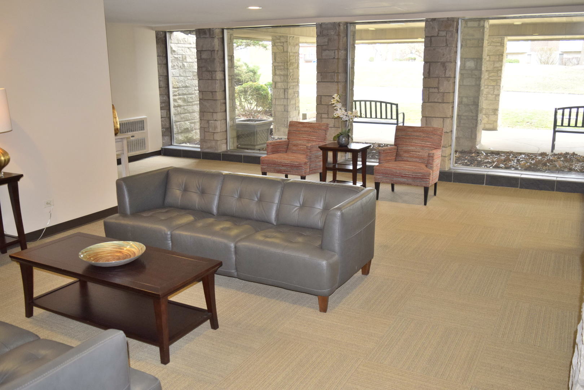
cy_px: 195
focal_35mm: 33
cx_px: 292
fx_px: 535
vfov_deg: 40.0
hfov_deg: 57.2
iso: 800
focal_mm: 22
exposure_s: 1/80
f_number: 4.5
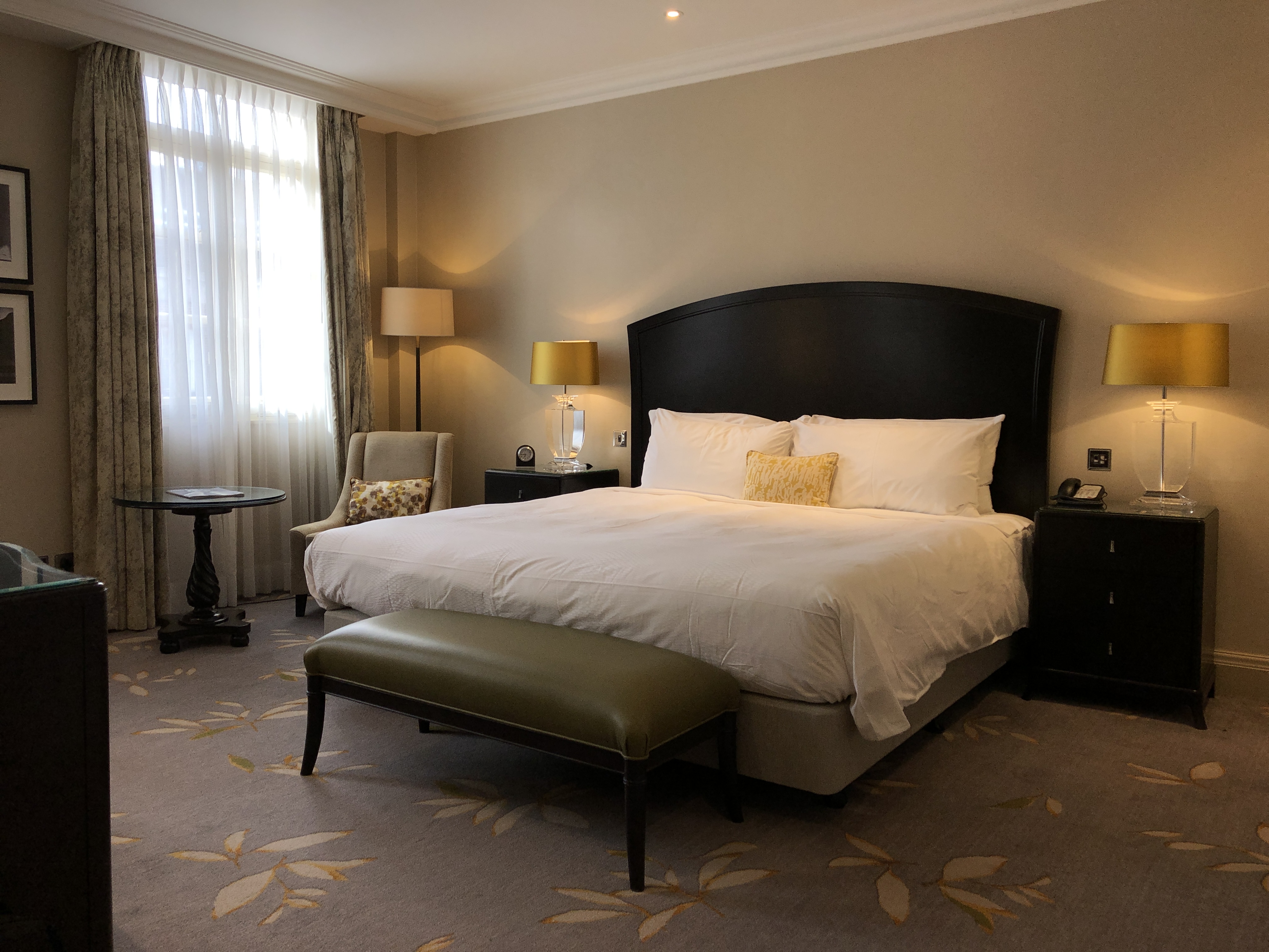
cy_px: 476
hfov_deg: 63.4
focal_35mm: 28
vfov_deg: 49.7
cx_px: 634
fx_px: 1026
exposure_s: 1/100
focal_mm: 3.99
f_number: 1.8
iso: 32
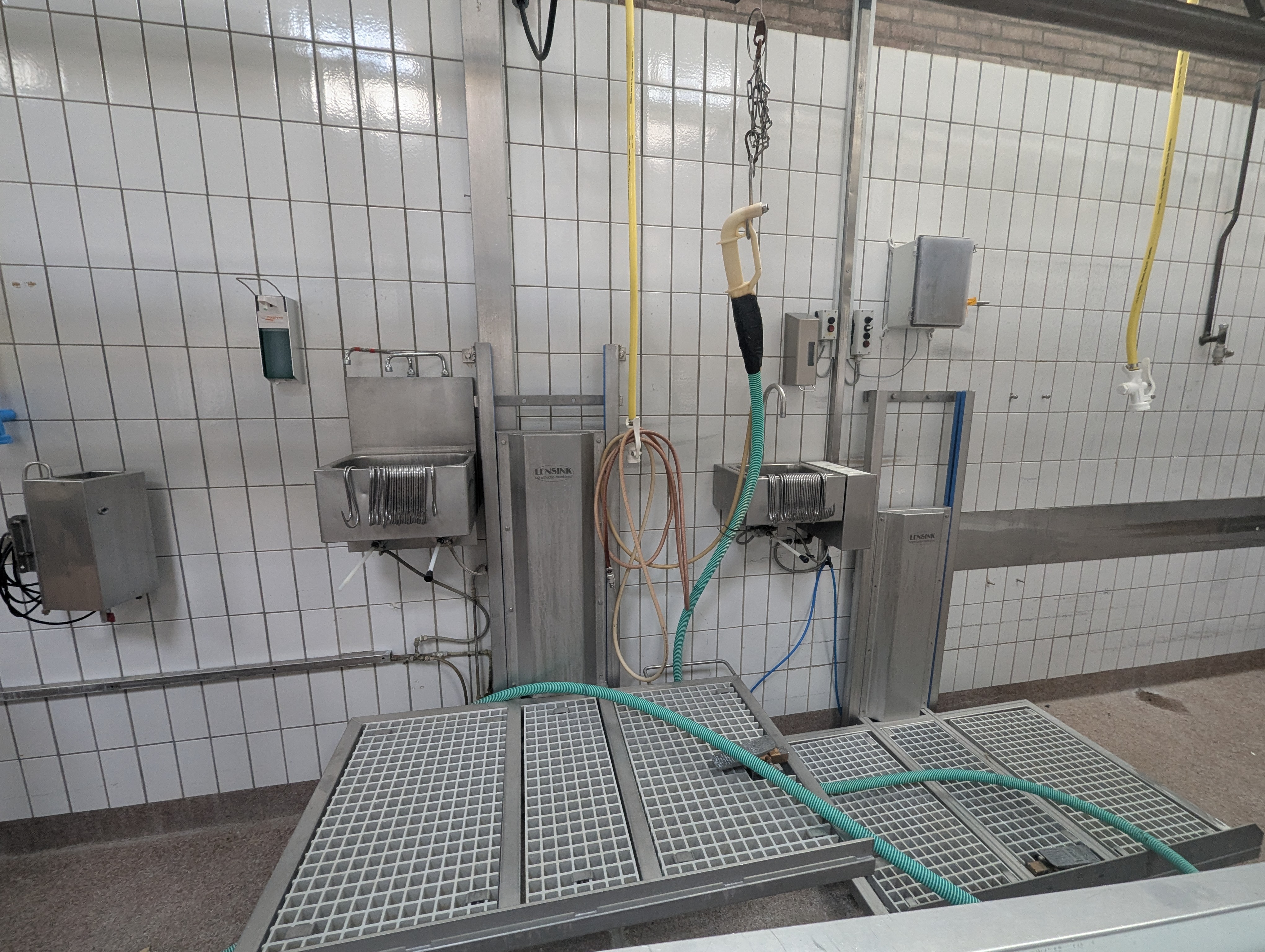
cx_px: 632
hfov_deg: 106.1
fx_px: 476
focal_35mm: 13
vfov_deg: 90.1
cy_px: 476
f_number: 2.2
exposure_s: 1/23.8
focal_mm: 1.95
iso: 109
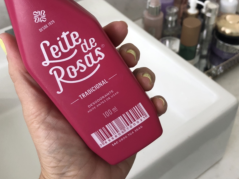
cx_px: 124
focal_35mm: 43
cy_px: 71
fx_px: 297
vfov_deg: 33.5
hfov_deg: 43.8
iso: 64
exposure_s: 1/120
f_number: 1.8
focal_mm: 4
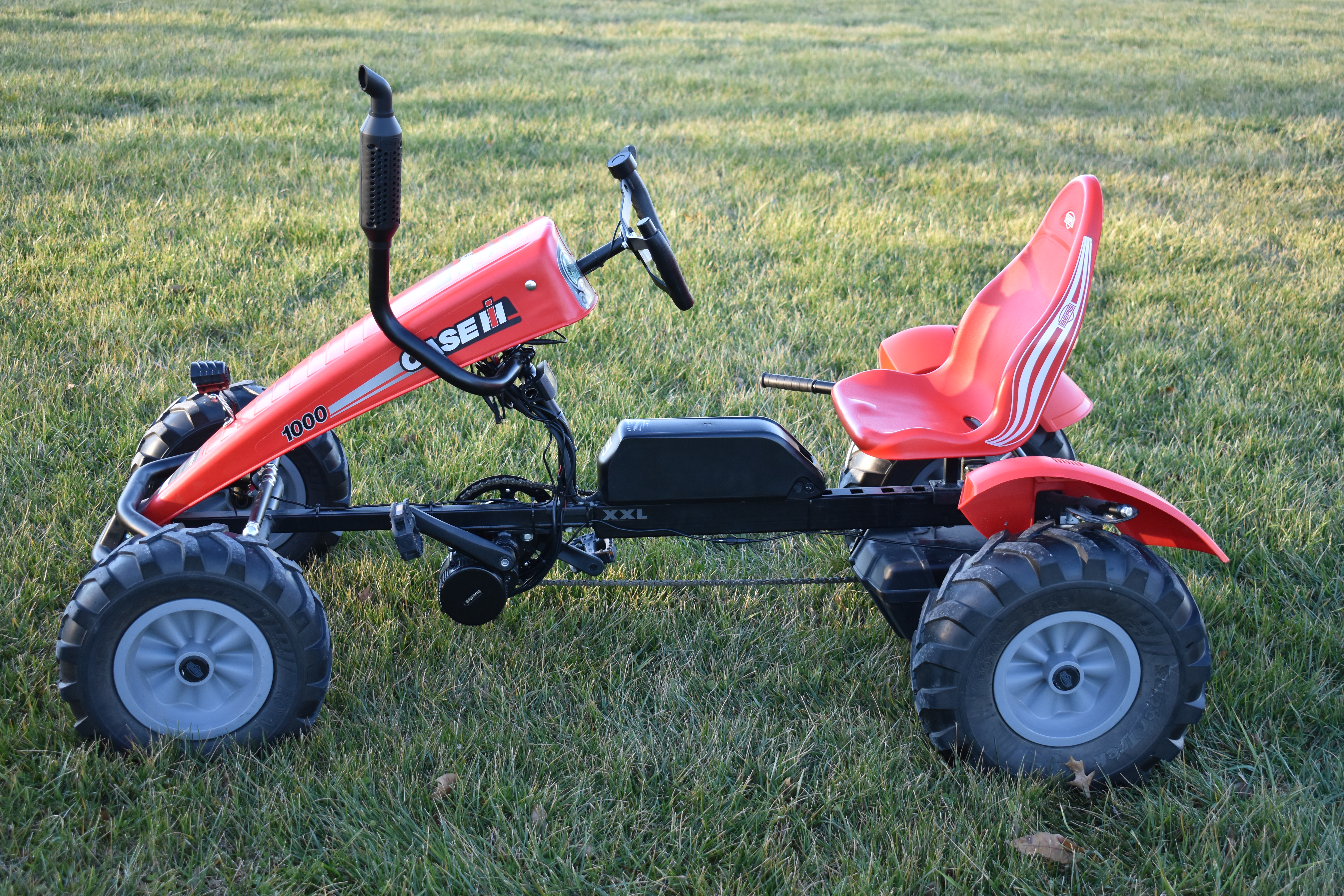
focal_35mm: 51
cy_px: 448
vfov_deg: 26.5
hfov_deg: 38.9
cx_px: 672
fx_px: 1904
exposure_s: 1/250
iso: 720
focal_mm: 34
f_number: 4.5
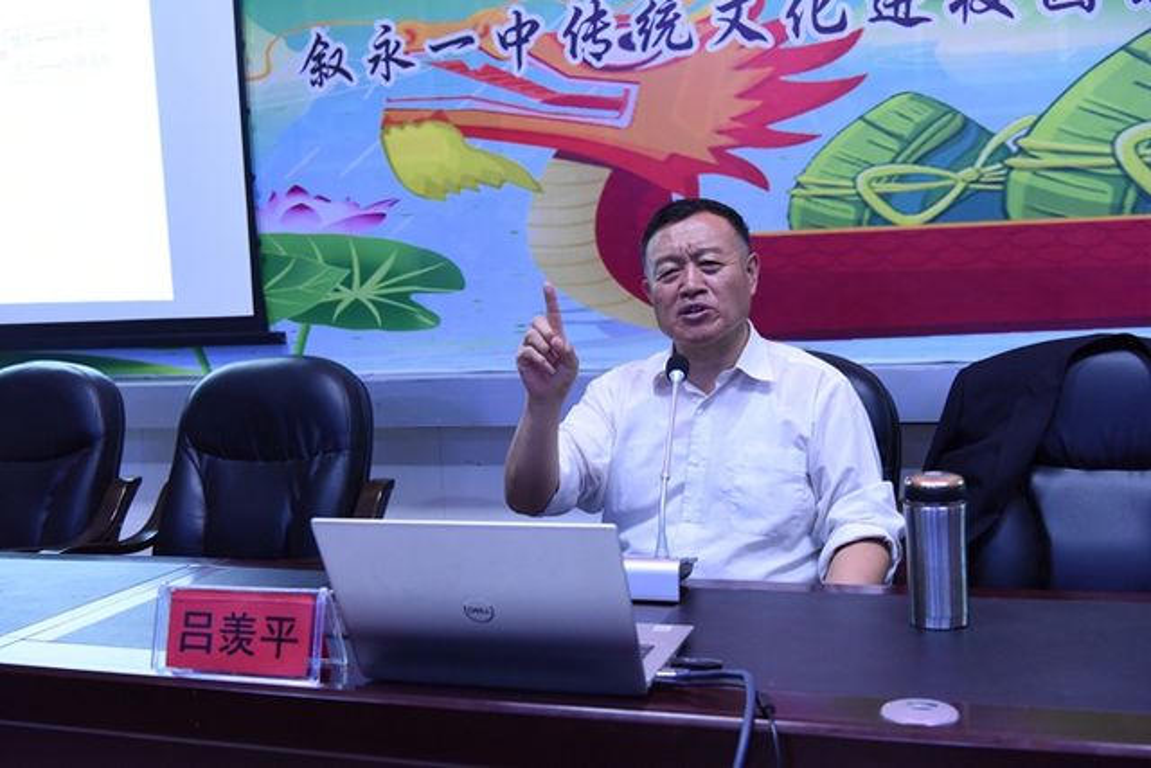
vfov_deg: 33.4
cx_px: 576
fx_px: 1279
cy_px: 384
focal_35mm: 40
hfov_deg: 48.4
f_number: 5
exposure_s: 1/100
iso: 4000
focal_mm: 40
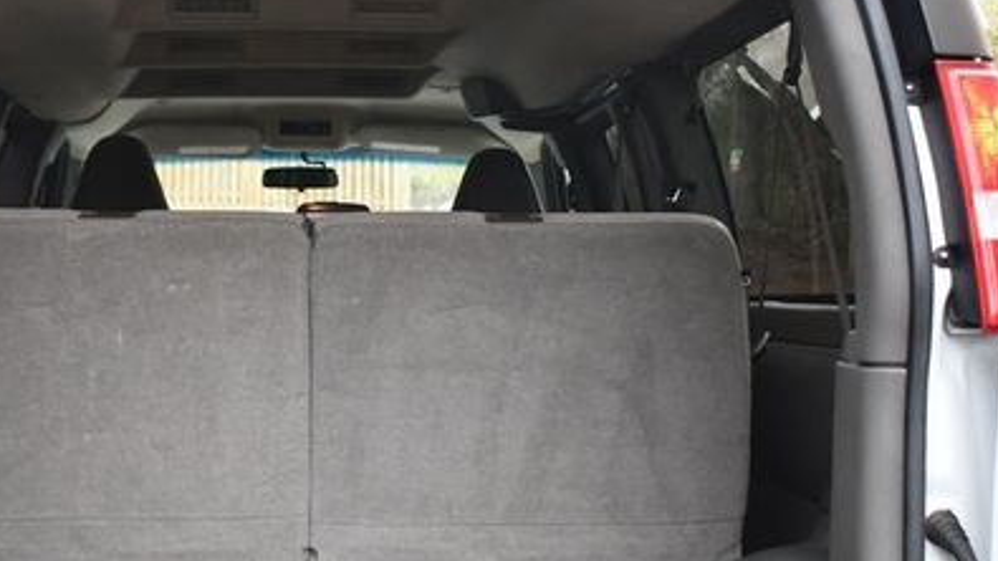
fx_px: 2064
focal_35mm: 78
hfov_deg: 27.0
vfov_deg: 15.4
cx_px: 344
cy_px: 402
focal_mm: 31
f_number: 4.2
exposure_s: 1/160
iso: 800
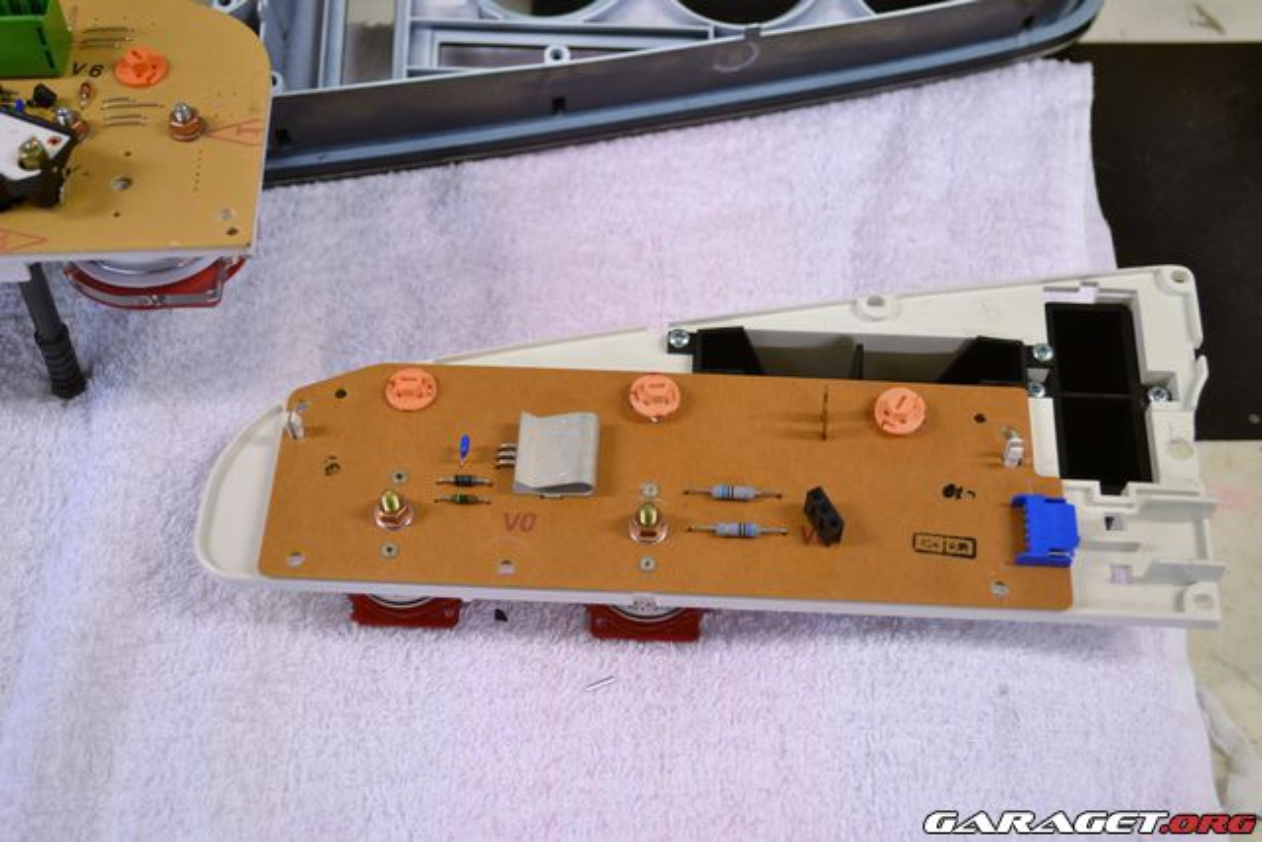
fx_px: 1683
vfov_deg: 28.1
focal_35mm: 48
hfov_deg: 41.1
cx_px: 631
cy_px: 421
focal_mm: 32
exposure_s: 1/5
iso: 100
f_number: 4.8
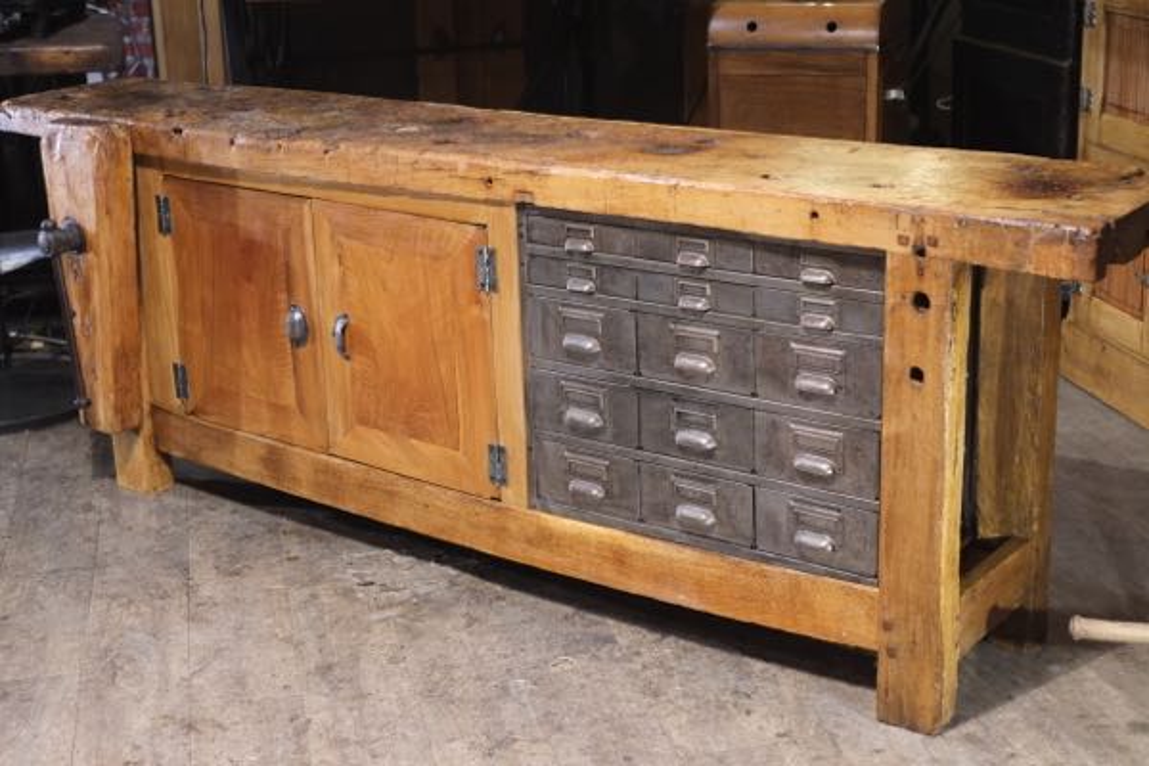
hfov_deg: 37.5
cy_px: 383
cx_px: 574
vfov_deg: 25.5
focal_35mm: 53
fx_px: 1691
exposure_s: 1/125
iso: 2500
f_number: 3.6
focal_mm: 35
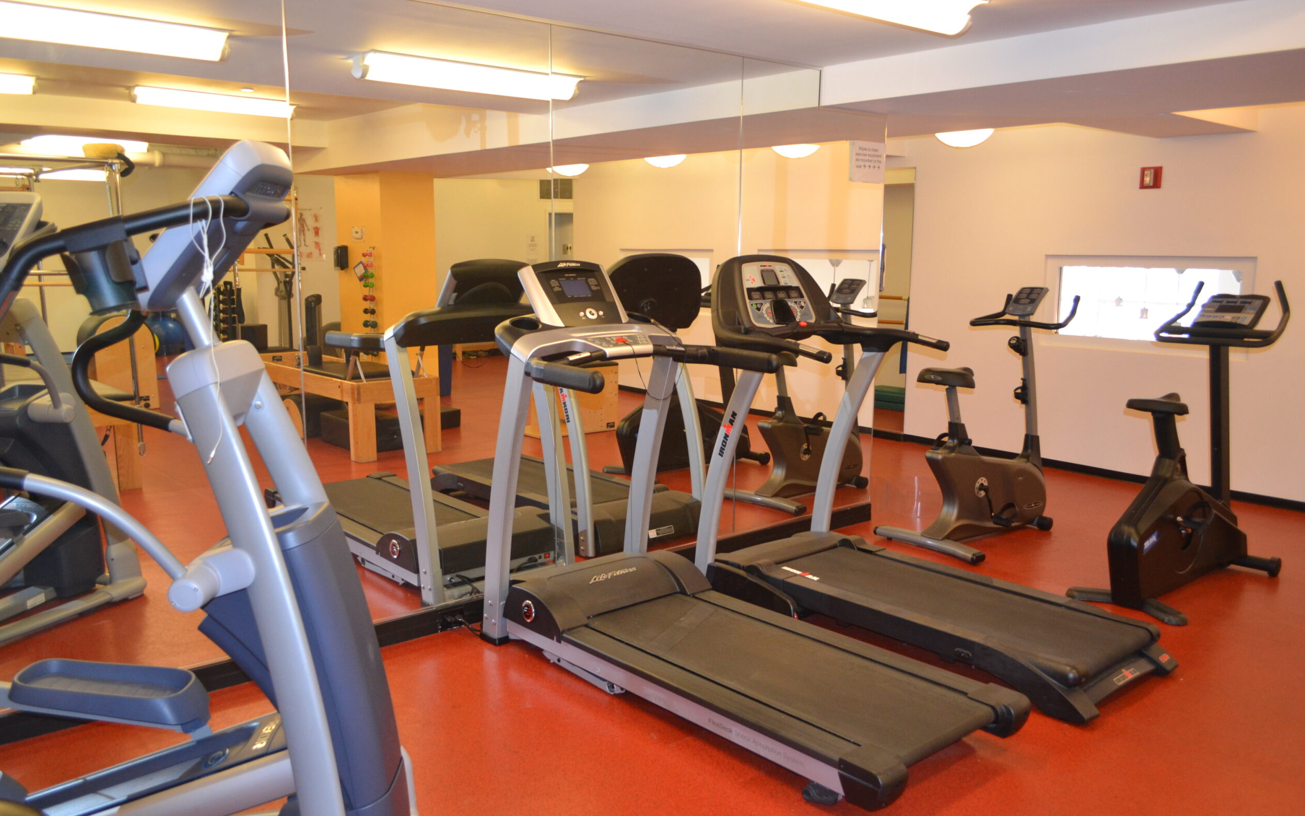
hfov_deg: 66.5
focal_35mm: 28
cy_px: 427
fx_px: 996
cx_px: 663
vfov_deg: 44.5
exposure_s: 1/60
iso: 900
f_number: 3.5
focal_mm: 18
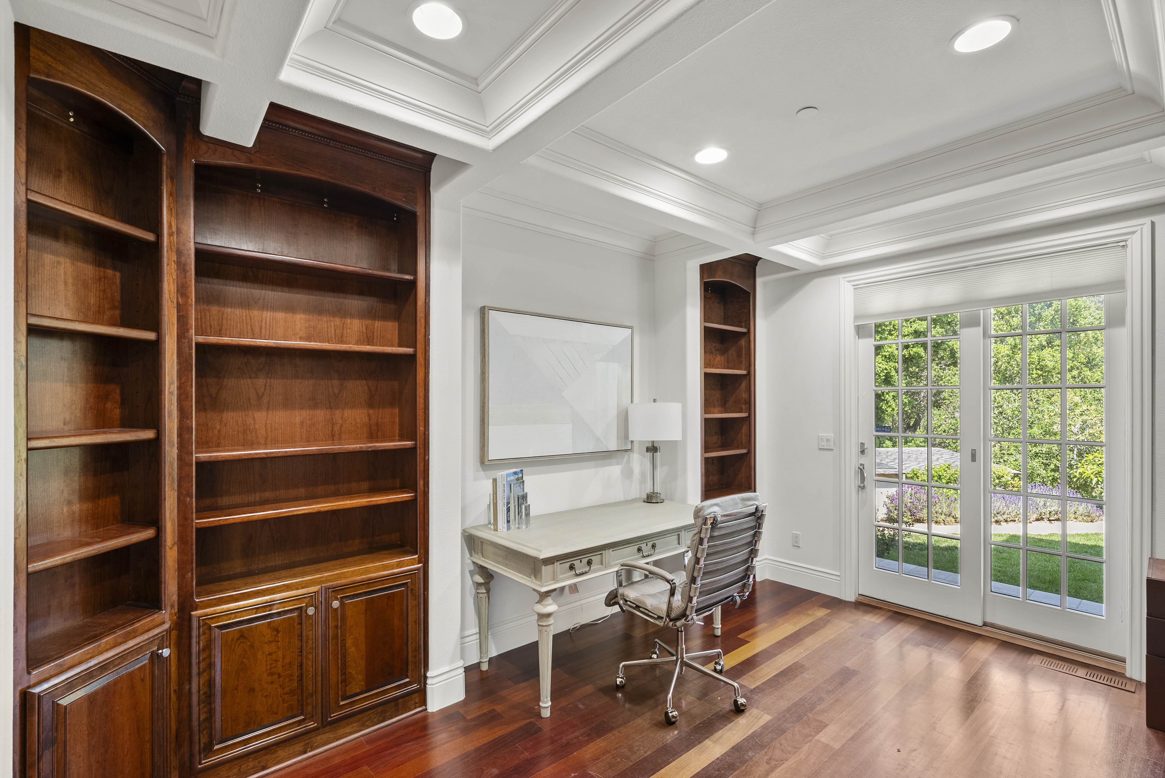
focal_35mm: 16
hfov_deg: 96.7
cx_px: 582
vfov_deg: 73.8
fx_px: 518
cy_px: 389
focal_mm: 16
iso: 250
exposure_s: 1/1.25
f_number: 8
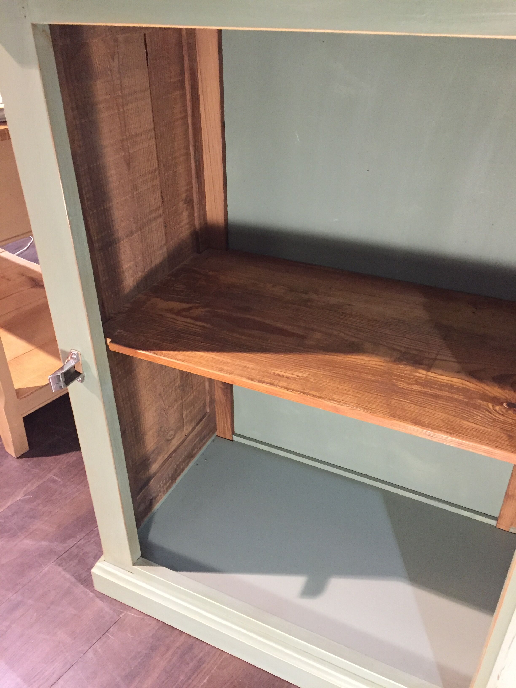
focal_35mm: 29
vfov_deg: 61.7
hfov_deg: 48.2
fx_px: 576
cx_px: 258
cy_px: 344
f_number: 2.2
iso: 320
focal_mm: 4.15
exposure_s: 1/33
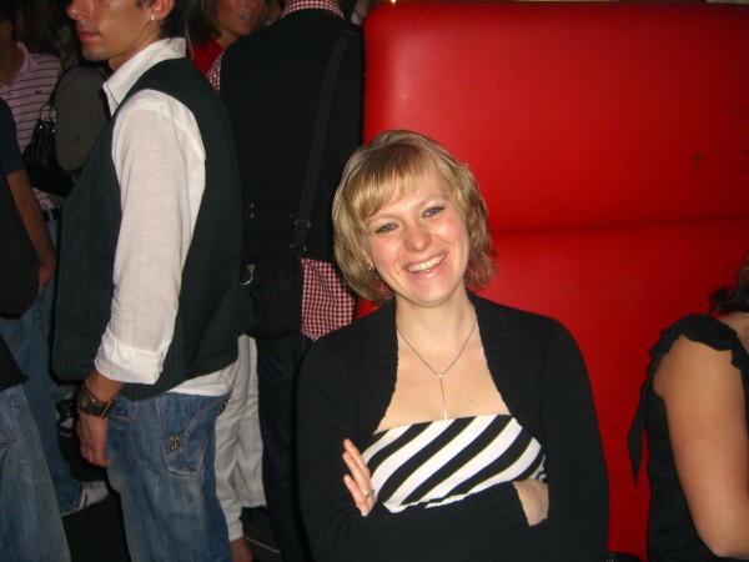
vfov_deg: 37.7
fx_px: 822
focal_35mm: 38
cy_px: 281
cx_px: 374
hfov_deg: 49.0
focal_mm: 7.9
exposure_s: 1/60
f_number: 2.8
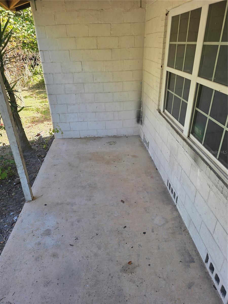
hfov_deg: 58.9
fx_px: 202
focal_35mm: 23
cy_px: 152
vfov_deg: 73.9
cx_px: 114
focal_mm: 6.3
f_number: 1.7
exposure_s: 1/180
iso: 32
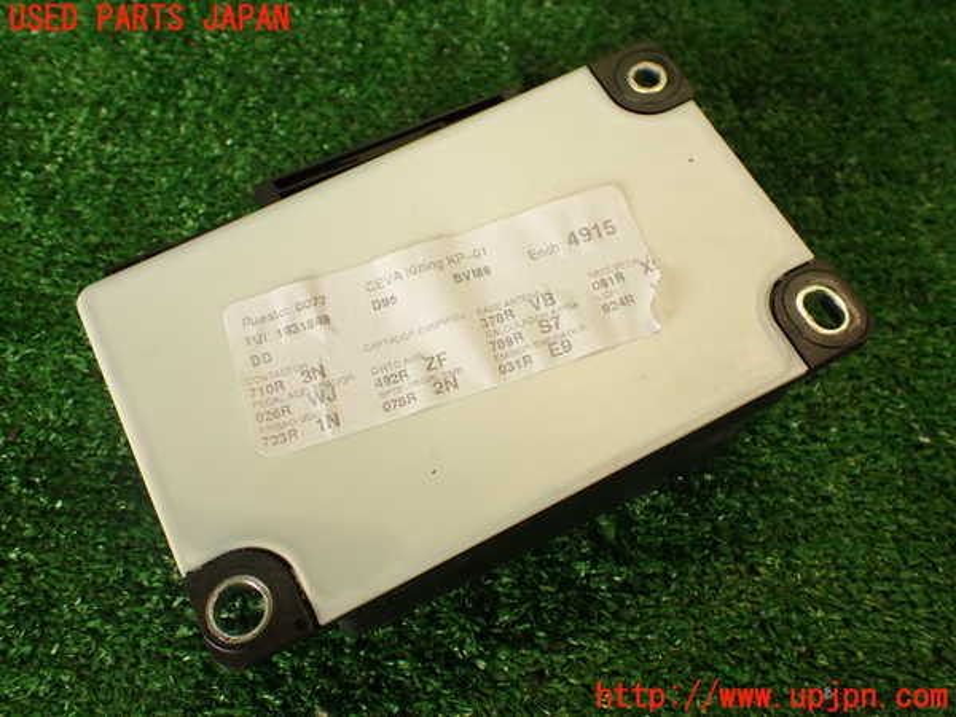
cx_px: 478
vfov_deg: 39.7
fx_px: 994
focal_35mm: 36
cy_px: 358
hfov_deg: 51.4
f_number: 2.5
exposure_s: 1/80
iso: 200
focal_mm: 6.37
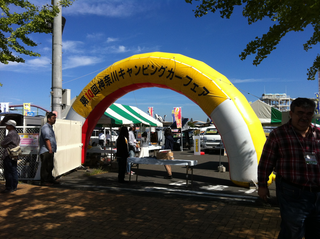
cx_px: 160
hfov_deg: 52.7
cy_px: 120
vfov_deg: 40.6
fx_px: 323
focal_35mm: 35
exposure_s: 1/1774
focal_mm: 3.85
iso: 80
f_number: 2.8
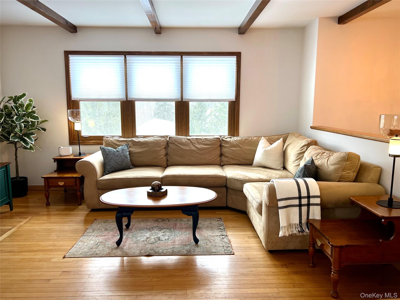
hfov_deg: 67.3
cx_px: 200
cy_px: 150
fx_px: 300
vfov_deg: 53.0
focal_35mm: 26
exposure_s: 1/120
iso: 64
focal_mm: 5.7
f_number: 1.5
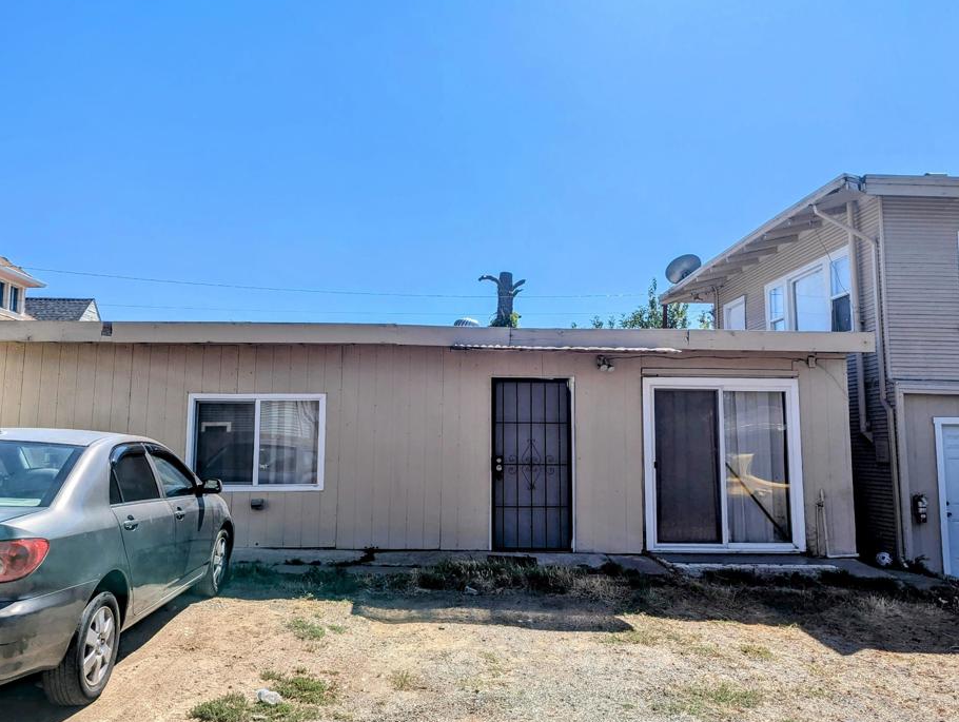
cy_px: 356
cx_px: 471
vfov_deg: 51.5
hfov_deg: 65.2
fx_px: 749
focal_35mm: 27
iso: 45
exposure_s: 1/2058
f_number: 1.85
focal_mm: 6.81
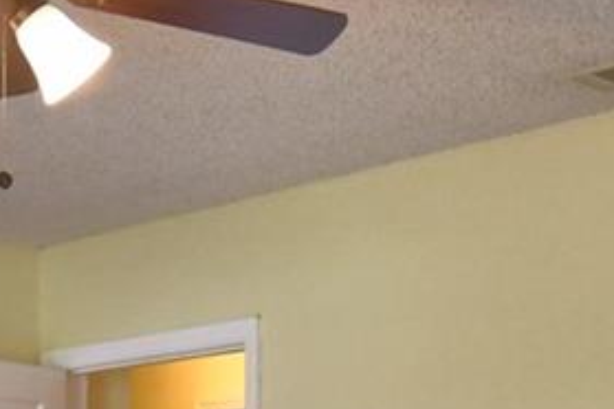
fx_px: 1467
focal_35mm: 86
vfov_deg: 15.2
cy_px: 517
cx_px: 209
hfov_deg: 23.5
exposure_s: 1/100
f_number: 4.5
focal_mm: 10
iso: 400
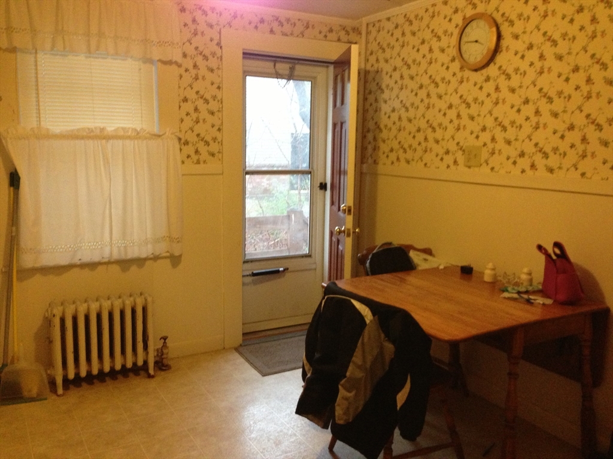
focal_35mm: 33
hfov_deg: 55.4
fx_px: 584
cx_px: 306
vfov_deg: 42.9
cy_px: 230
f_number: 2.4
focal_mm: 4.13
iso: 400
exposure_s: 1/17
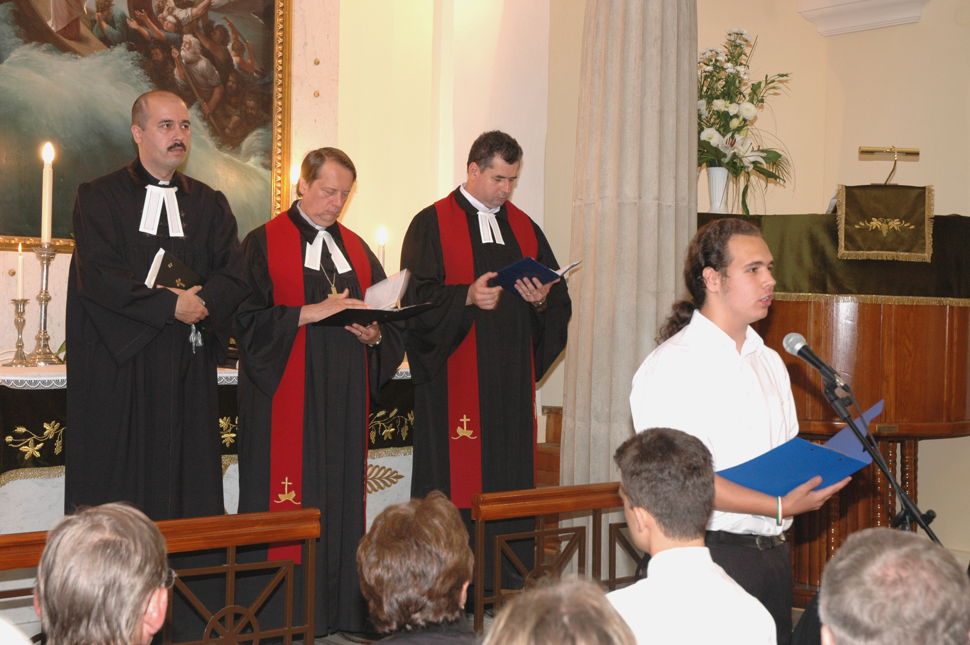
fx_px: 1534
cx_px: 485
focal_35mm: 57
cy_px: 322
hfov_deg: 35.1
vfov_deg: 23.7
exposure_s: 1/40
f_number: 5.6
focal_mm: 38
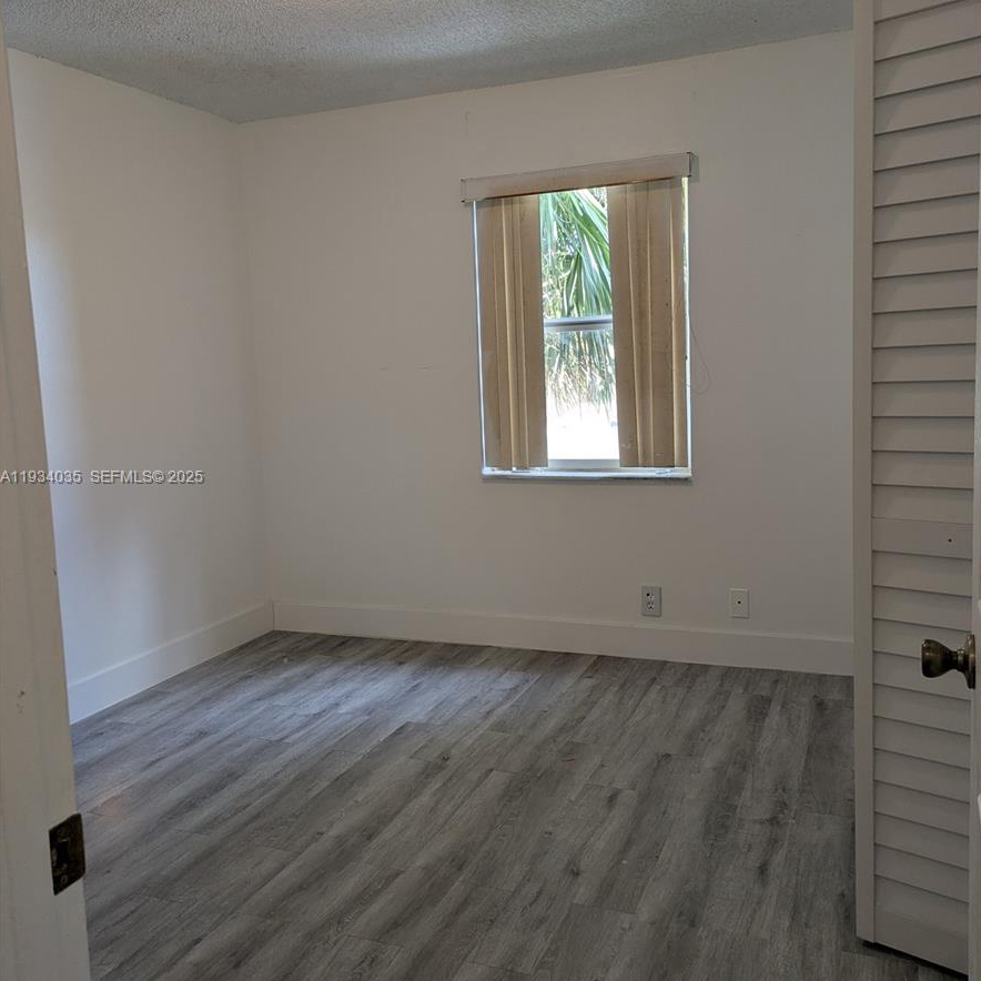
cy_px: 478
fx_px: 962
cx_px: 498
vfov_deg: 54.0
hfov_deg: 54.0
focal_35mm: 30
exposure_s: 1/120
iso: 63
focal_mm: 5.43
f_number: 1.89
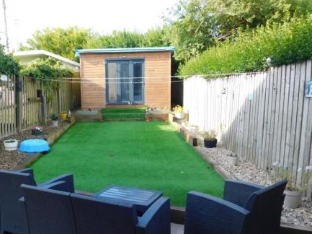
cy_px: 139
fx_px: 279
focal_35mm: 31
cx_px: 121
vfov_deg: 45.2
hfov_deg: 57.8
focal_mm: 4
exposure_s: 1/125
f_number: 3
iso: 125
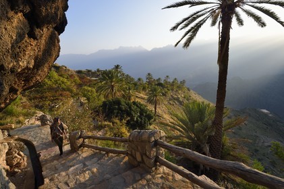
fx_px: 142
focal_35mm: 18
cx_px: 142
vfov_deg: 67.3
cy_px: 94
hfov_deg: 90.0
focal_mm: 18
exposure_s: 1/160
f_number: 10
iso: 200
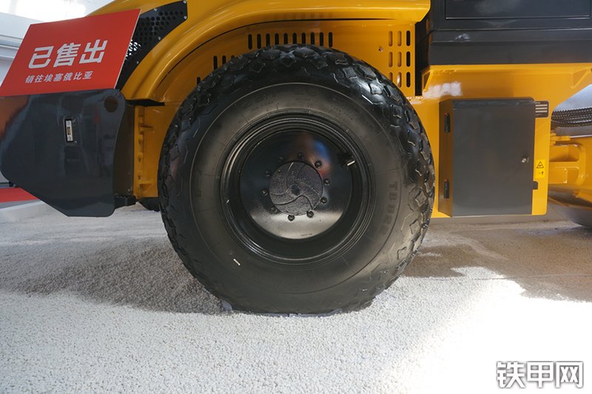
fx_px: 395
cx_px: 296
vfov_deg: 53.1
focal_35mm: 24
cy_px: 197
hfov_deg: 73.8
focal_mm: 16
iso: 200
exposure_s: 1/60
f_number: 4
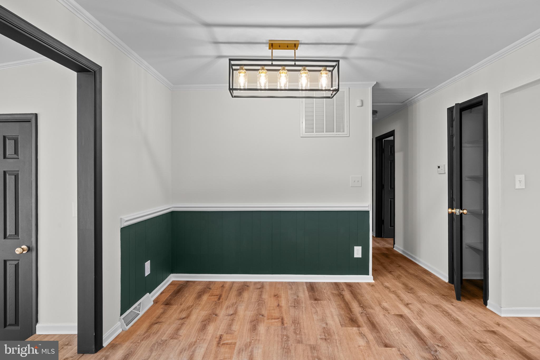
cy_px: 180
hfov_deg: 96.7
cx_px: 270
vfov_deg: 73.7
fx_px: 240
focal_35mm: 16
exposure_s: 1/2.5
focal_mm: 16
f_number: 9
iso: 800
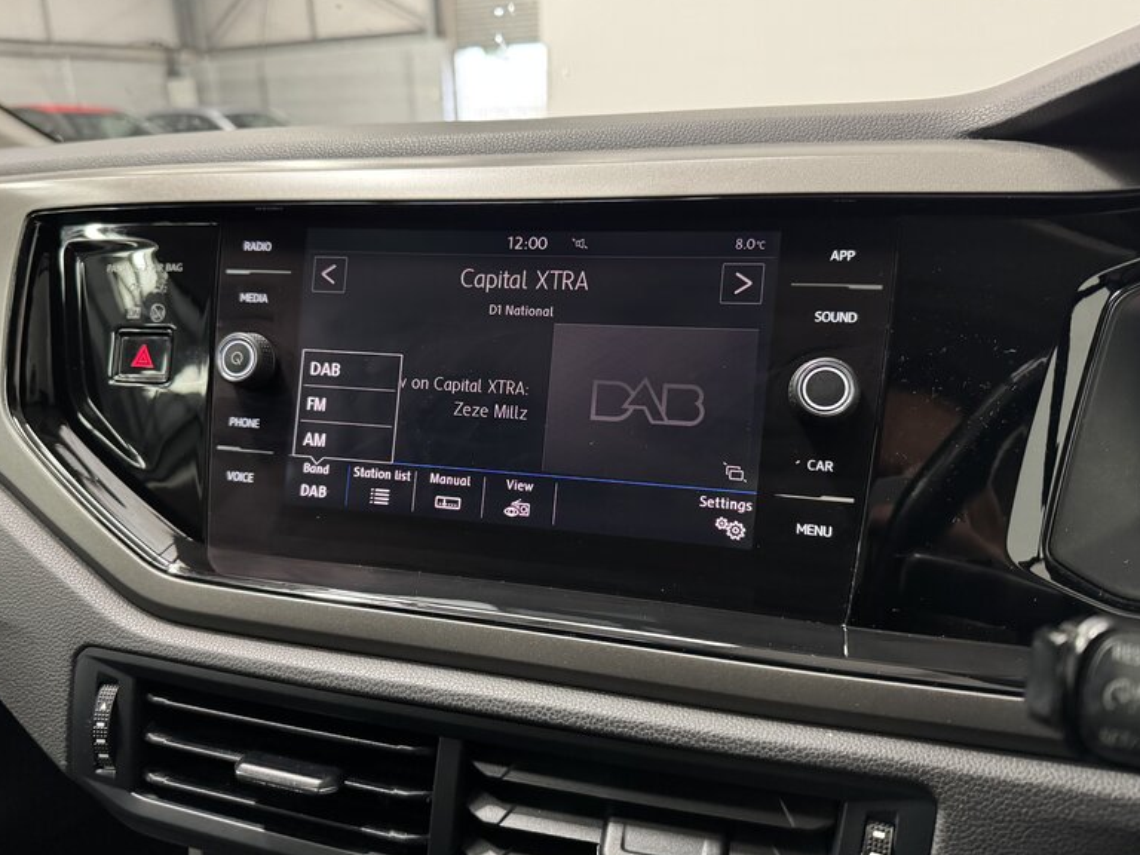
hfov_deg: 69.4
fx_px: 823
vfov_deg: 54.9
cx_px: 552
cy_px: 435
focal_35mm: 25
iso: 640
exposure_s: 1/33
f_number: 1.78
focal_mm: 6.76
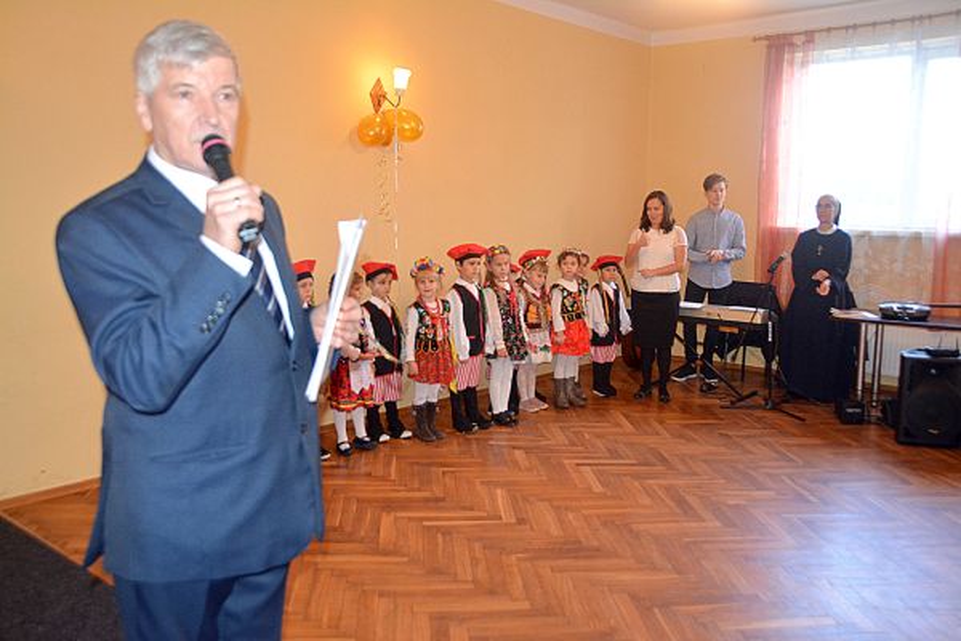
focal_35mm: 33
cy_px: 320
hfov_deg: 57.2
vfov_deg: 40.0
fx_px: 881
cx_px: 480
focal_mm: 22
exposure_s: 1/60
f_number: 3.8
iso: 1000
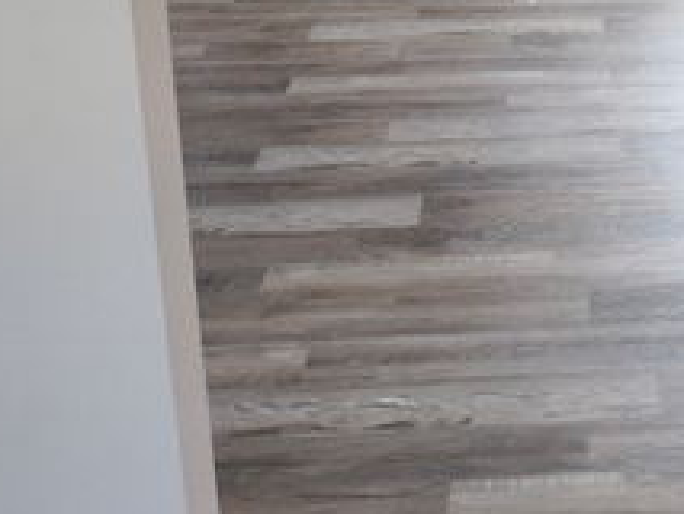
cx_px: 723
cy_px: -67
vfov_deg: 20.2
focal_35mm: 69
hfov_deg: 26.3
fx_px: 1364
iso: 72
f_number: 1.57
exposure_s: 1/120
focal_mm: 6.54
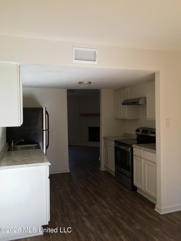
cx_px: 90
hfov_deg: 48.2
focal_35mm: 29
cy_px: 120
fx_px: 202
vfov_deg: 61.7
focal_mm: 4.15
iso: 25
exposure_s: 1/40
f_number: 2.2
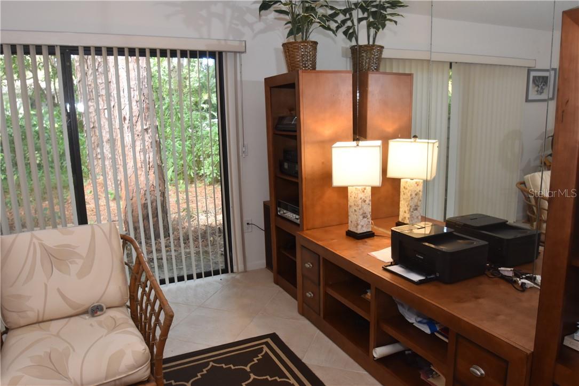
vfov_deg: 50.4
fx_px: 410
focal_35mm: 26
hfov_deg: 70.4
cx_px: 290
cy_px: 193
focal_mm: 17
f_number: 4.2
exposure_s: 1/60
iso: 800
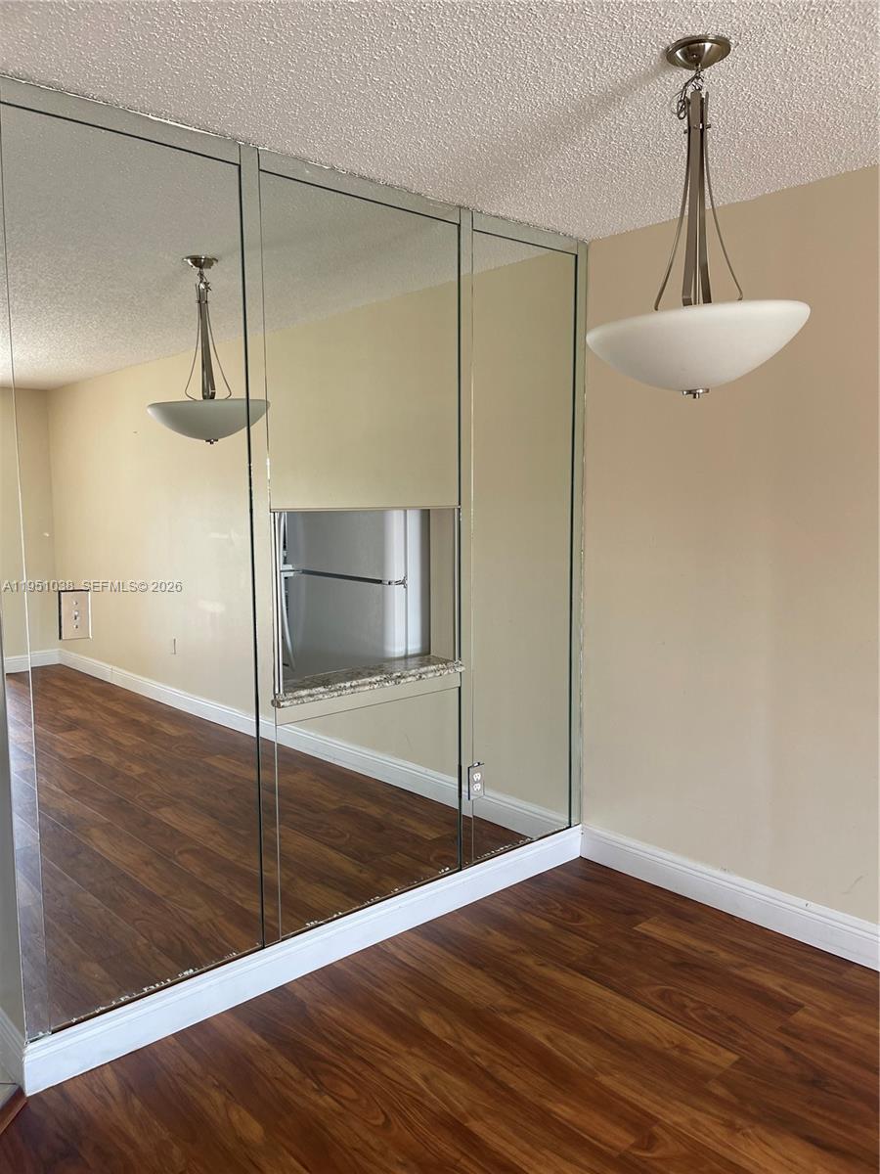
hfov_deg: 54.9
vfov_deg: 69.4
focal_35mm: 25
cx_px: 440
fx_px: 847
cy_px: 587
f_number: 1.6
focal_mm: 5.1
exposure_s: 1/121
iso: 80
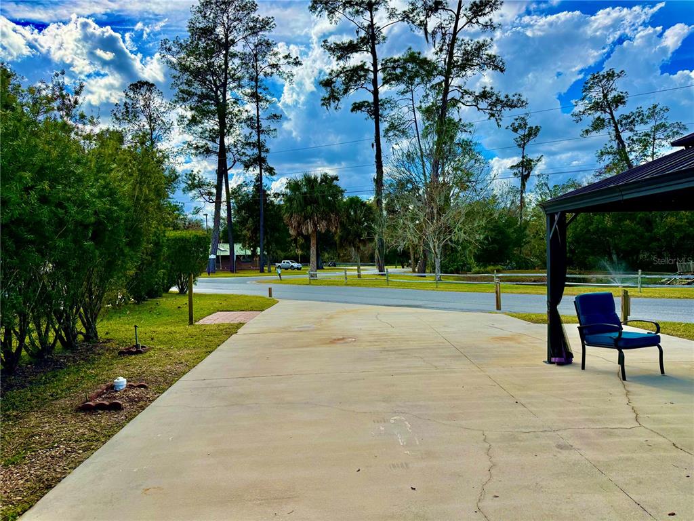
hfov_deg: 71.6
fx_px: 481
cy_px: 260
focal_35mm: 24
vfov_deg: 56.8
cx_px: 347
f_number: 1.78
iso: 125
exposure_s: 1/6173
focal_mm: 6.76
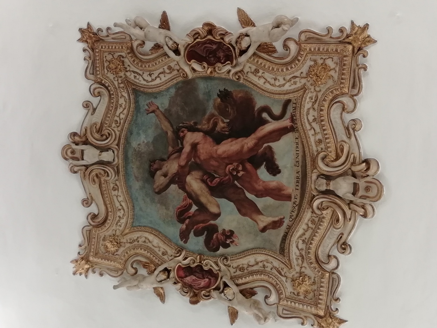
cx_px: 218
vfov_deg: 39.7
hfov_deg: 51.4
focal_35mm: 36
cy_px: 164
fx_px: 454
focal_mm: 3.46
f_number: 2.2
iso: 160
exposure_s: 1/33.3
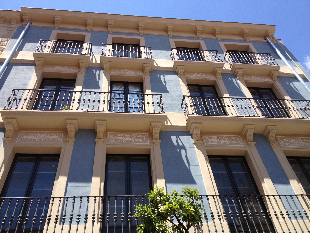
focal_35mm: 35
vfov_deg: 40.7
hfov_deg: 52.6
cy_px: 116
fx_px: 313
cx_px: 155
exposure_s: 1/1082
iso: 50
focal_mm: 4.28
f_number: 2.4
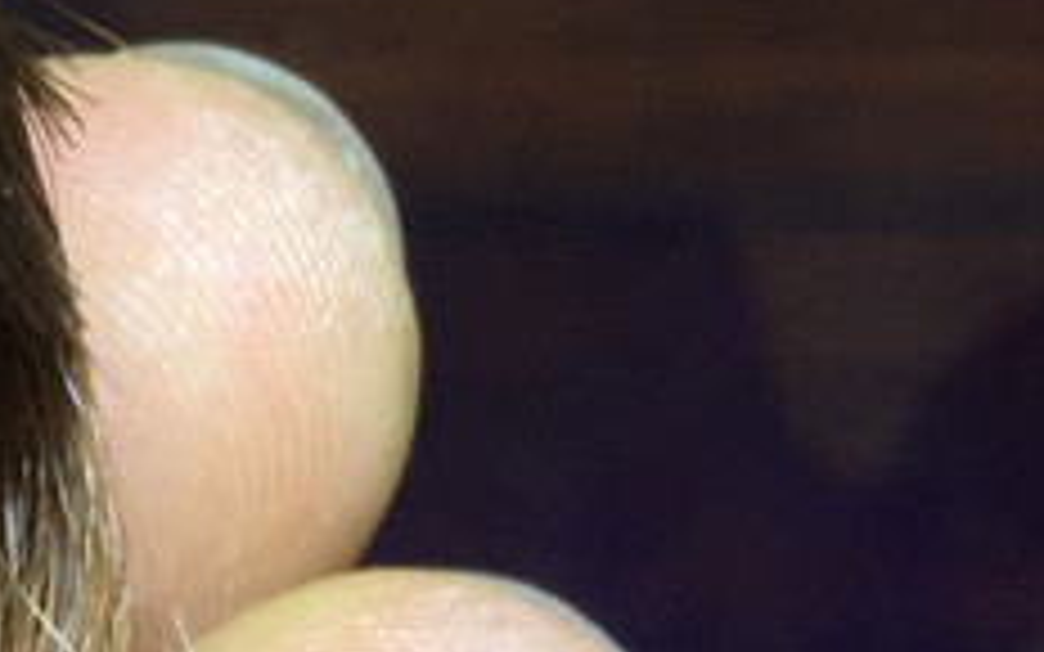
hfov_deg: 13.5
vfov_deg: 8.6
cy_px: 1434
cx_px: -738
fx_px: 4012
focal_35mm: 141
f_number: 2.2
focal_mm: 4.15
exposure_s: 1/50
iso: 40
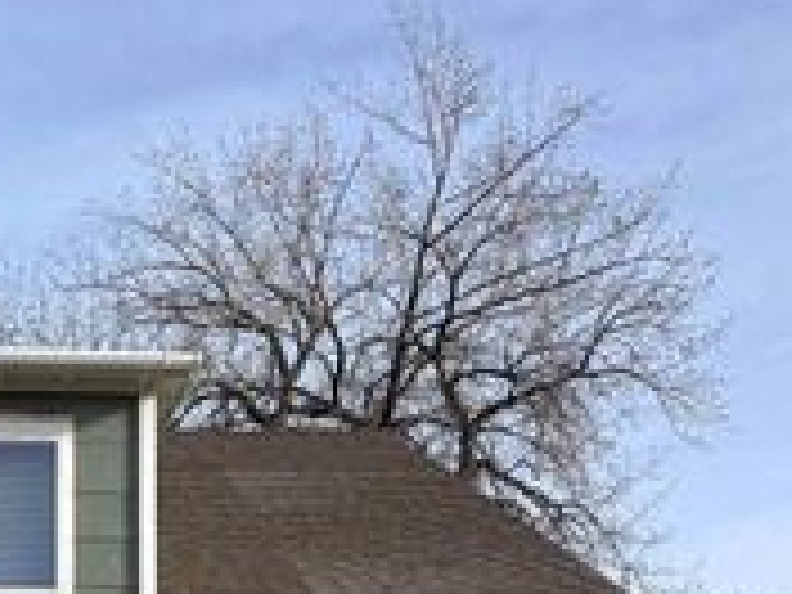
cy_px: 817
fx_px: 1693
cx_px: 54
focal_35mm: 74
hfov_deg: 25.4
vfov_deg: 18.3
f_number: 1.6
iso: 50
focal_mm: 5.96
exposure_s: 1/2513
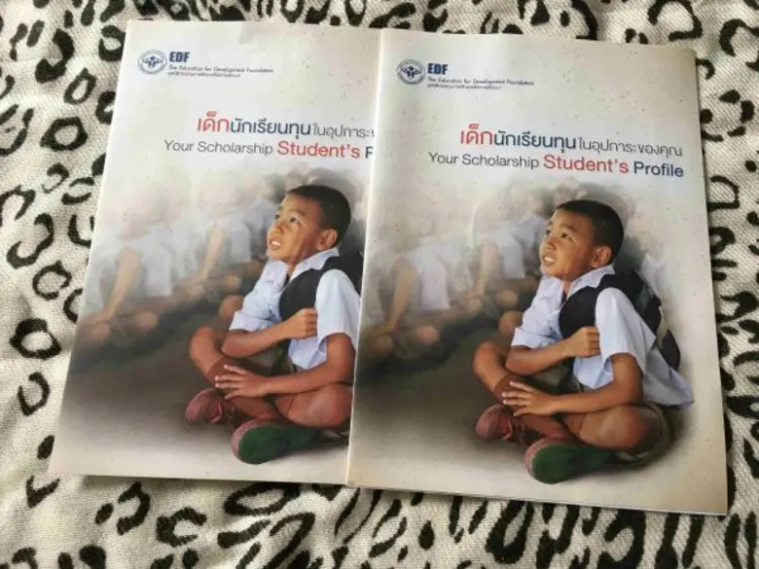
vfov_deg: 48.2
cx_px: 380
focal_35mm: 29
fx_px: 636
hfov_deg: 61.7
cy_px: 284
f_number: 2.2
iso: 40
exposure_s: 1/17
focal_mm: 4.15
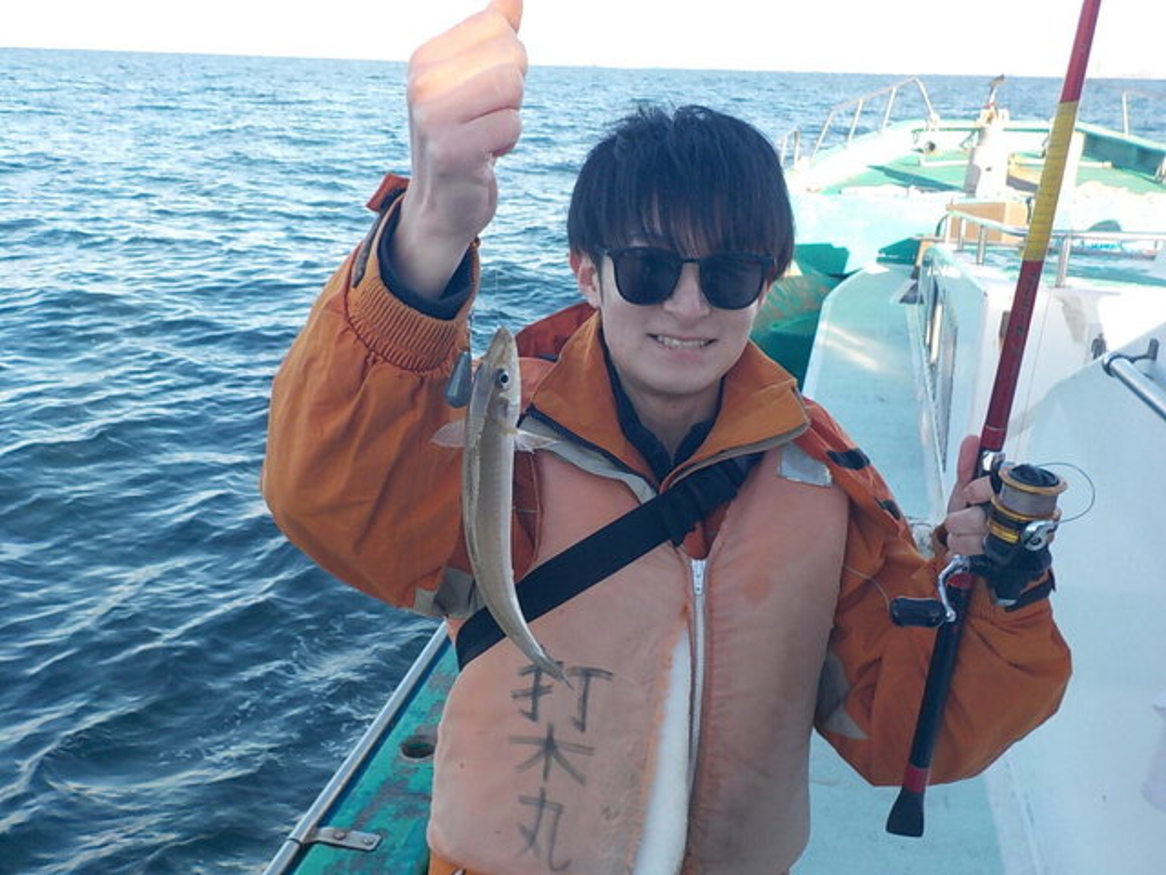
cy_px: 438
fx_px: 1011
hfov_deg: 60.0
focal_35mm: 30
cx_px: 583
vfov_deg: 46.8
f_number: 3.3
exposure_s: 1/320
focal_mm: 4.1
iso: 125
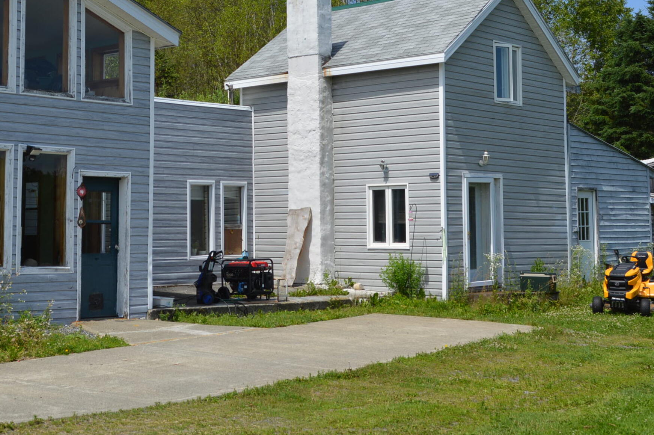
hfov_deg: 32.3
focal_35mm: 62
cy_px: 121
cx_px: 247
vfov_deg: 21.7
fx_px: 1125
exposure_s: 1/320
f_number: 9
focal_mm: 24
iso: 100
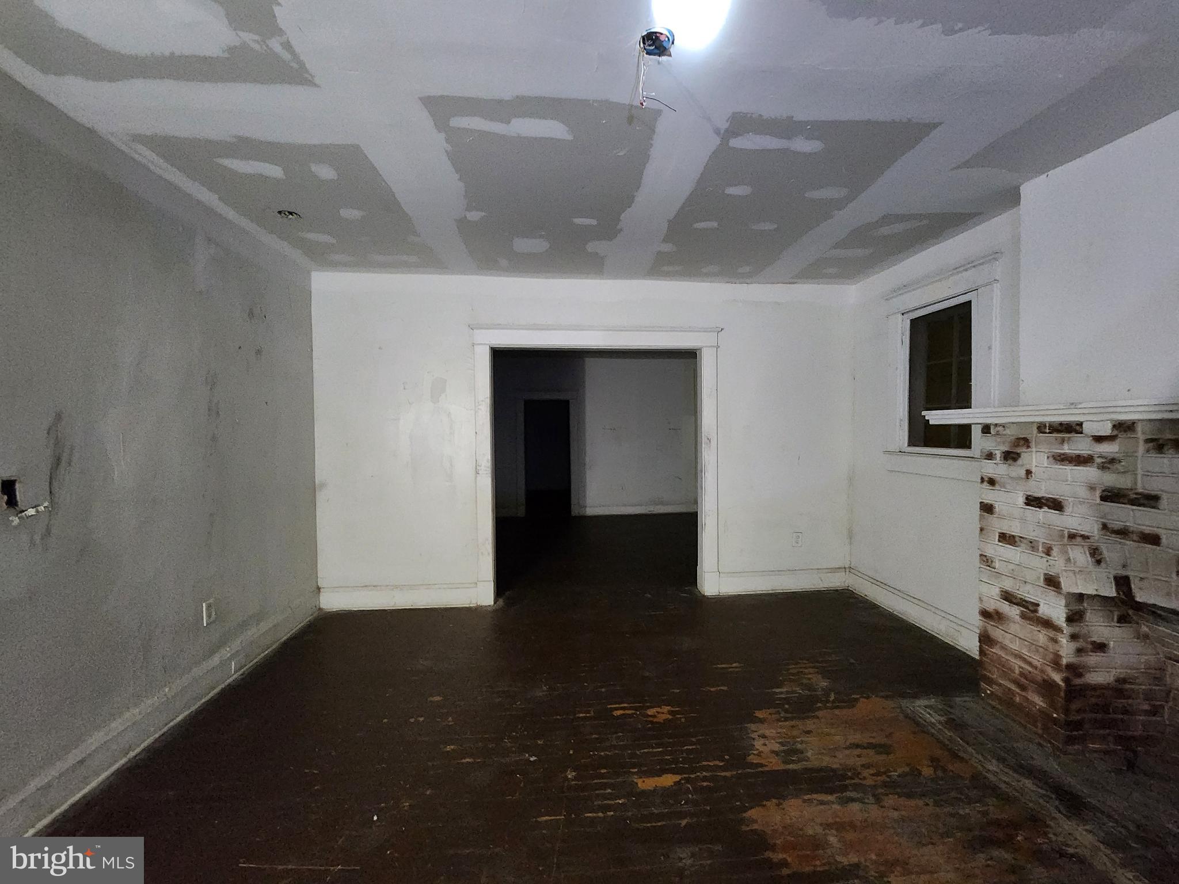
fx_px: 443
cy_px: 442
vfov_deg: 89.9
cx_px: 590
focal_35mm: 13
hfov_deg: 106.2
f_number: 2.2
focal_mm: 2.2
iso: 1000
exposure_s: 1/24
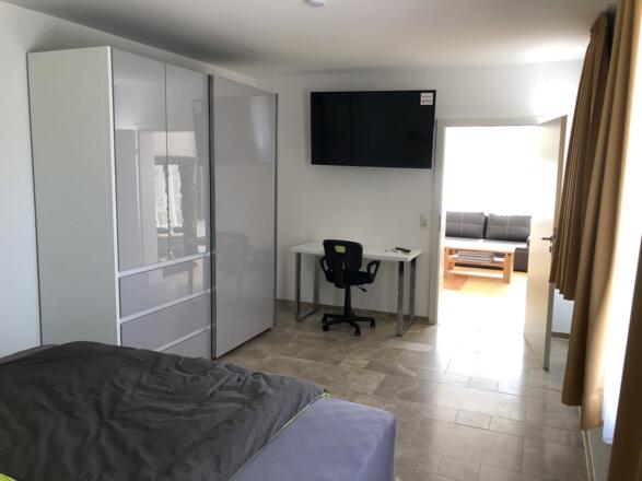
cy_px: 240
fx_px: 519
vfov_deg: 49.7
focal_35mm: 28
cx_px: 321
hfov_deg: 63.5
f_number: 1.8
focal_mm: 3.99
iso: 32
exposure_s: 1/33
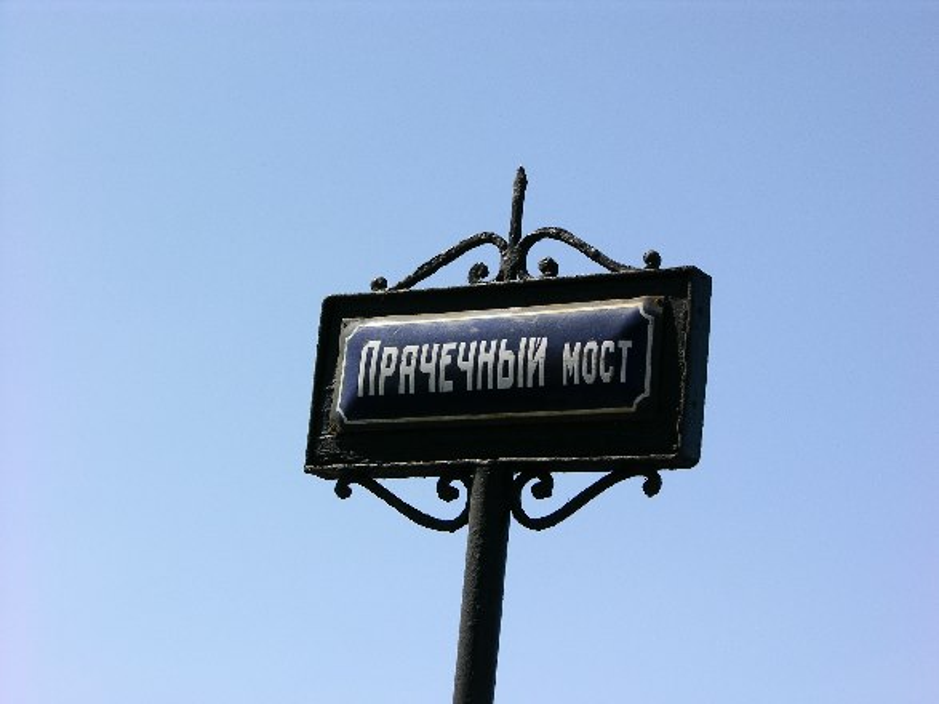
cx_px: 470
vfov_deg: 15.9
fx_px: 2522
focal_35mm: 93
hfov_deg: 21.1
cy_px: 352
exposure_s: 1/223
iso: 50
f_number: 6.4
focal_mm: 23.7
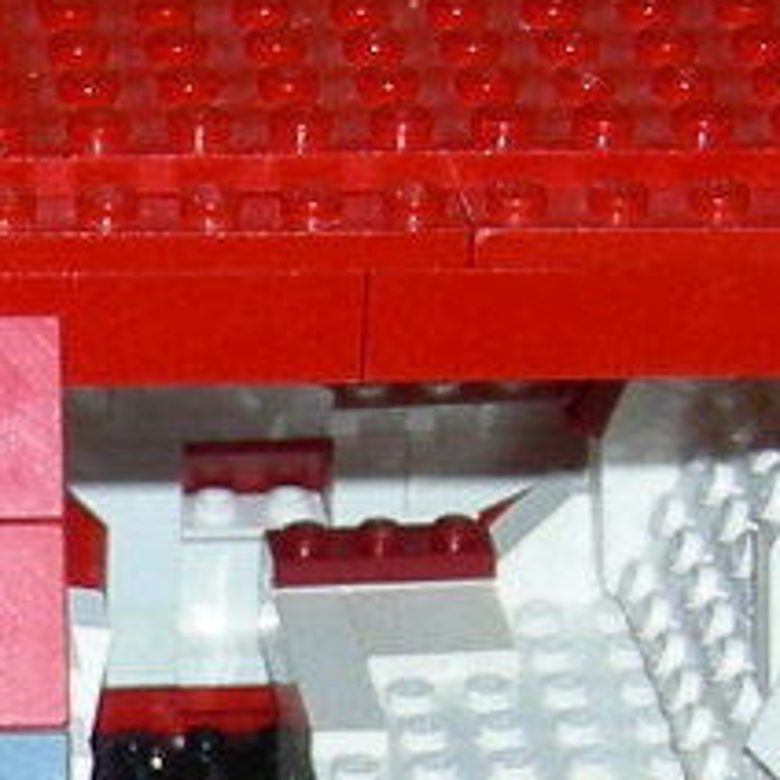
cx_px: -125
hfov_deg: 7.2
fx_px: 6118
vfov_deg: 7.3
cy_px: 717
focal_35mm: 240
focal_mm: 7.5
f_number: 2.7
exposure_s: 1/60.1
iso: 64
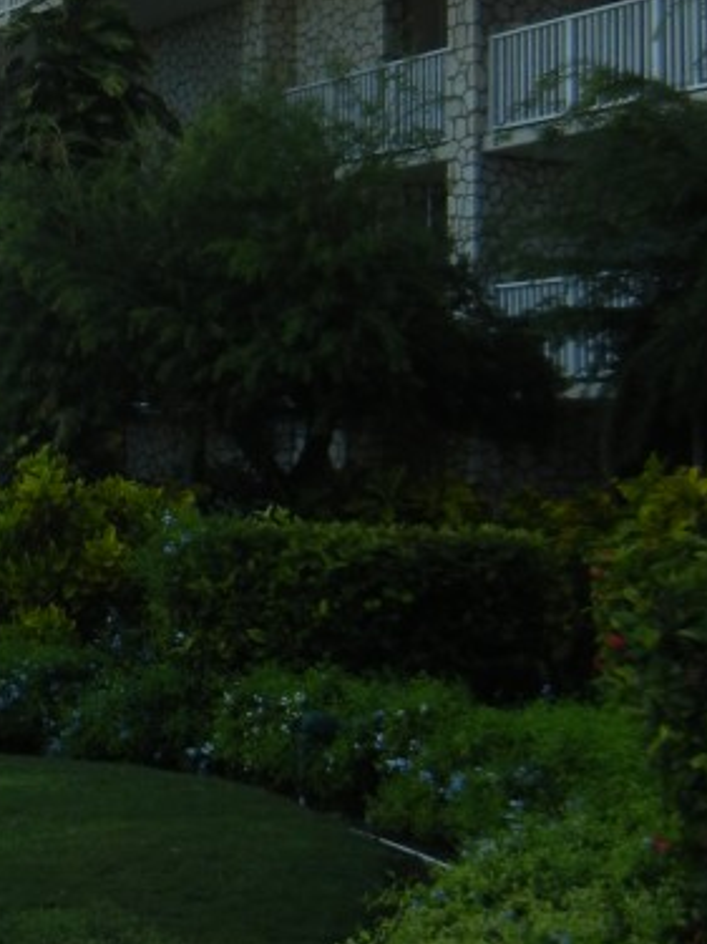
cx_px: -201
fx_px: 2234
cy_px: 307
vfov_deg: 23.7
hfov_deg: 17.0
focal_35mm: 82
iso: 160
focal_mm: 5.4
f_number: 7
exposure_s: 1/296
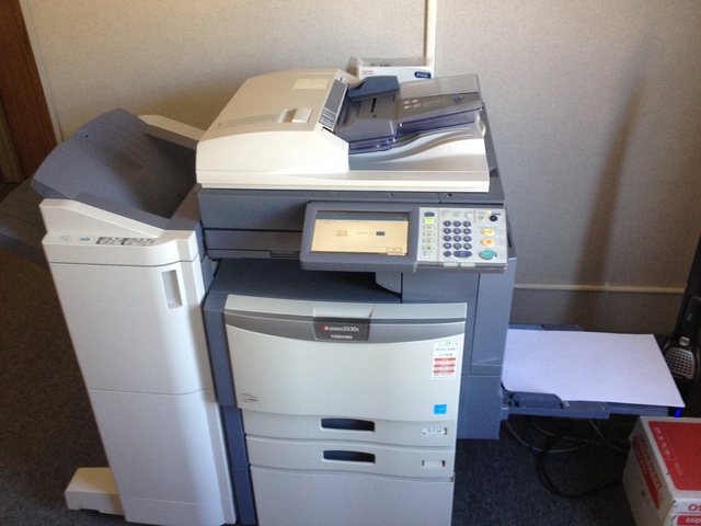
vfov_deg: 40.7
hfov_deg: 52.6
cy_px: 263
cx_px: 350
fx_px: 709
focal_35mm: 35
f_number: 2.4
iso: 125
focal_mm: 4.28
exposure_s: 1/20
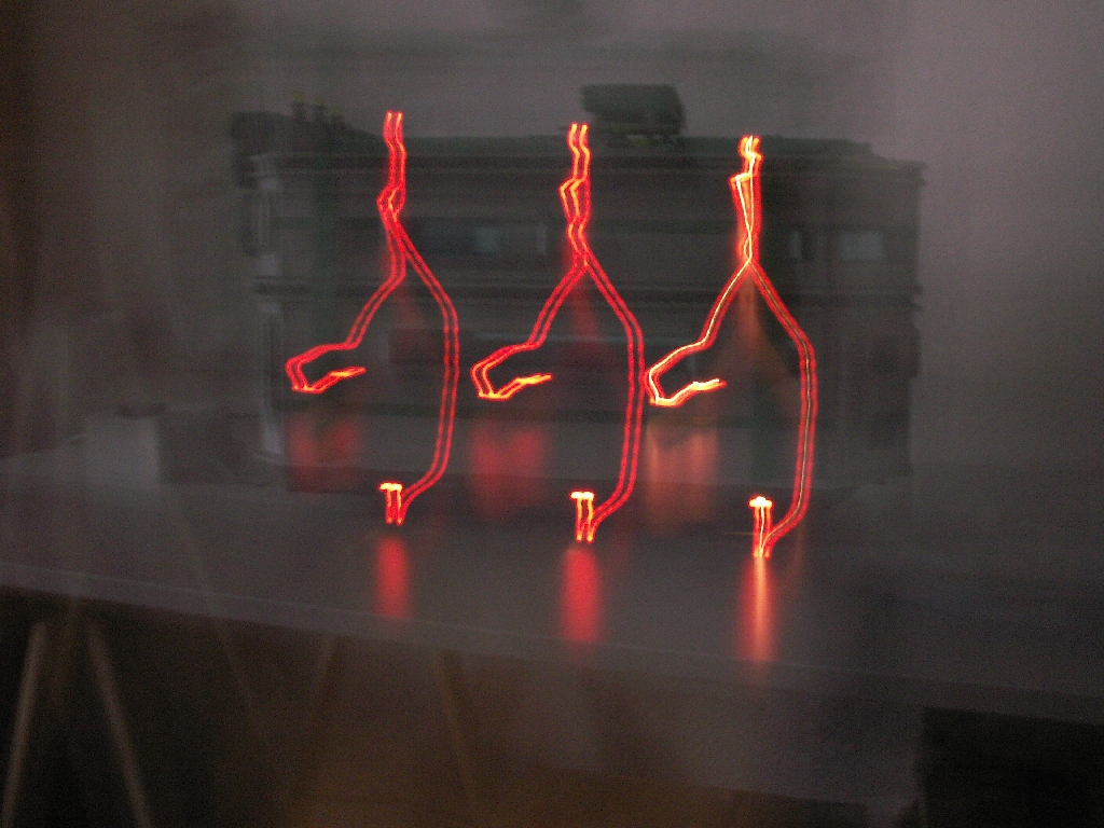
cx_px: 552
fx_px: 1212
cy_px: 414
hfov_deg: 49.0
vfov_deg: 37.7
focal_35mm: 38
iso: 160
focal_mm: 6.22
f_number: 2.8
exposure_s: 2
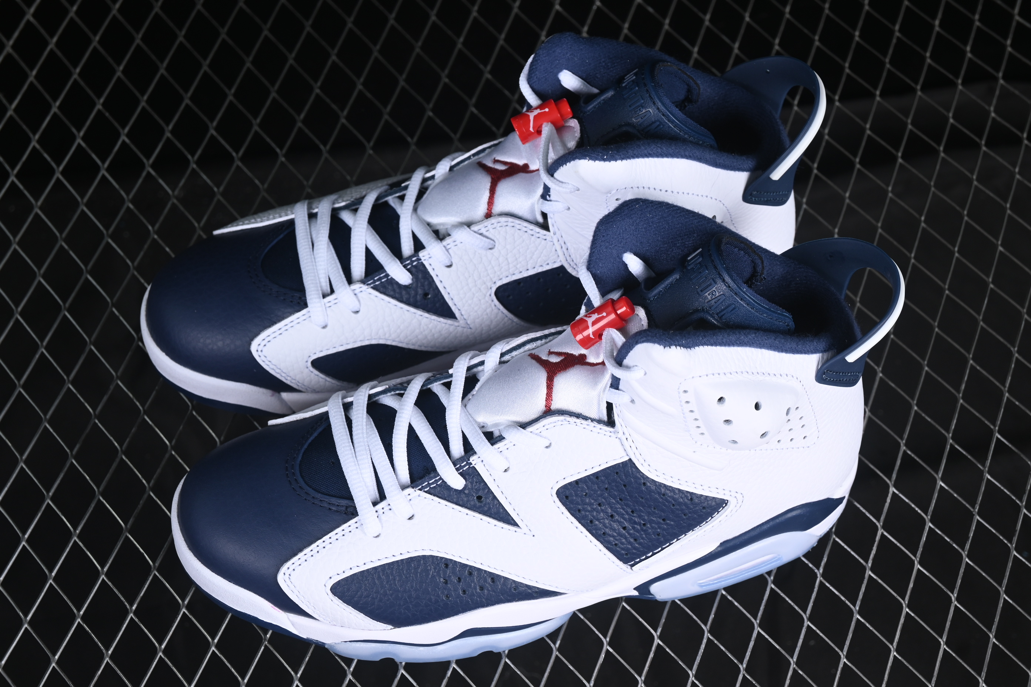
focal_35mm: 75
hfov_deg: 27.0
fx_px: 2148
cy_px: 344
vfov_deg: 18.2
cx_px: 516
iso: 160
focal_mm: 50
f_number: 7.1
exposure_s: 1/80
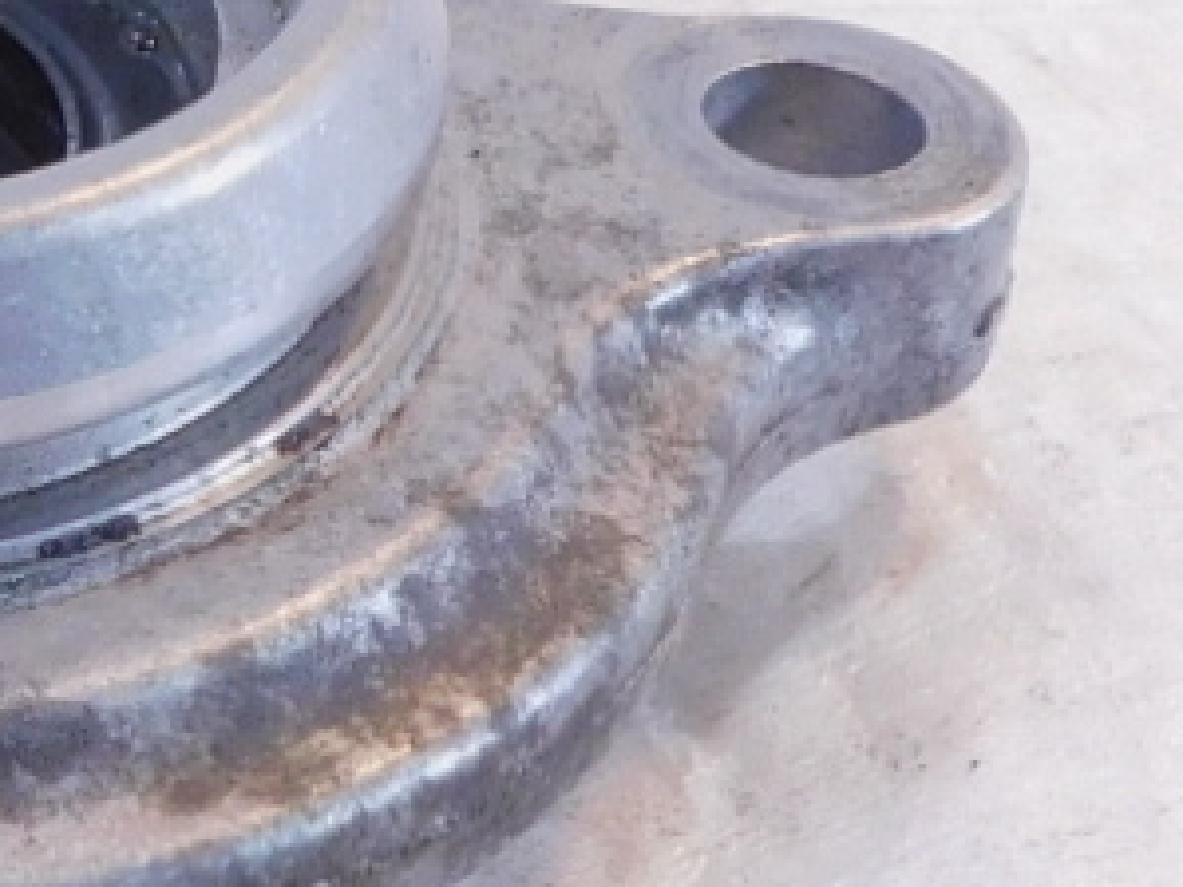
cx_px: -277
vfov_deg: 12.0
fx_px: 4202
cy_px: 535
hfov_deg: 15.4
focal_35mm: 123
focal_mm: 4
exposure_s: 1/30
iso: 220
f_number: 3
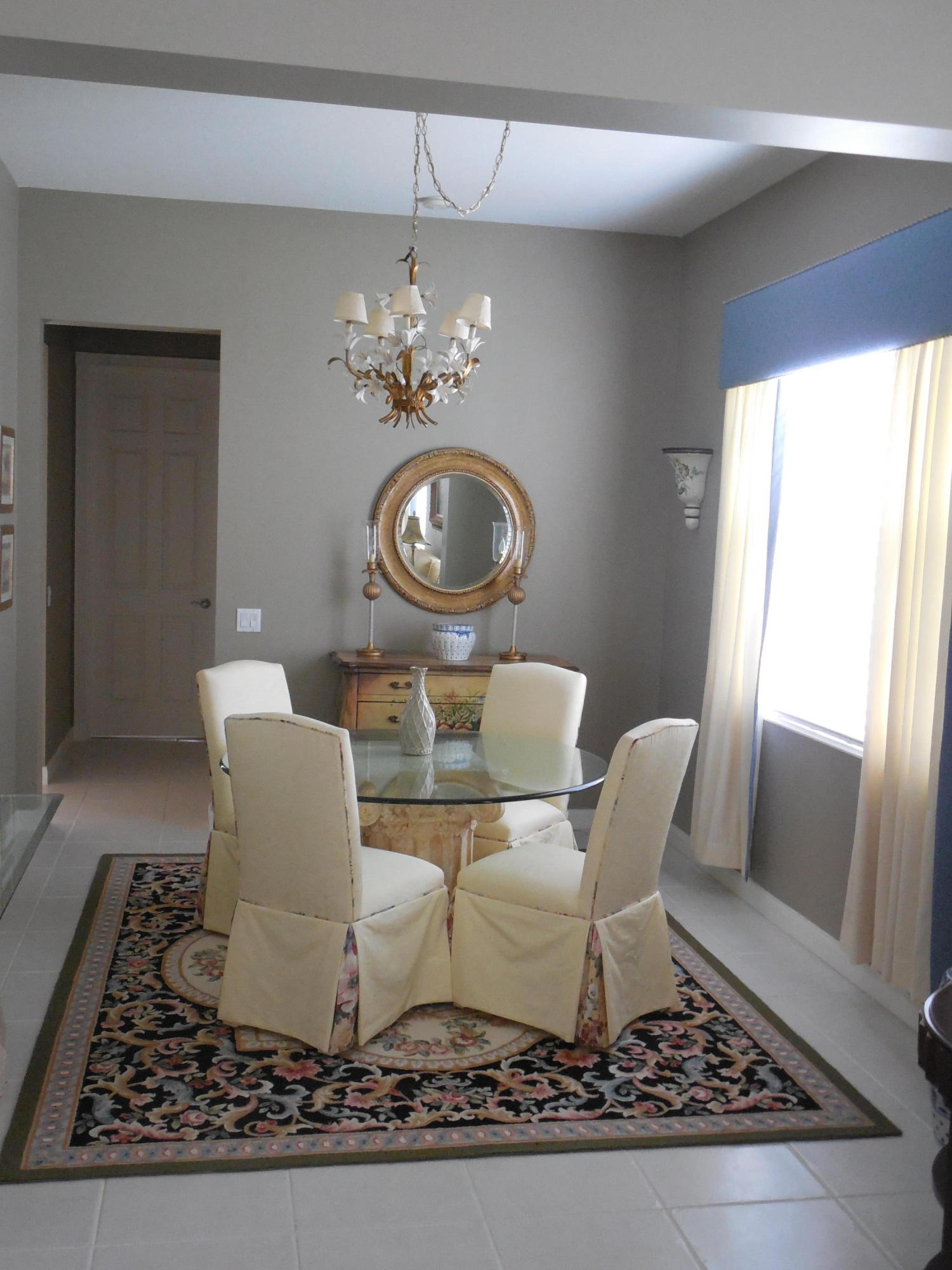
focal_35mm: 35
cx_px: 476
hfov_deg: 40.7
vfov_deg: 52.6
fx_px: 1283
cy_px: 635
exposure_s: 1/15
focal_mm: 6.3
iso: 800
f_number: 3.7
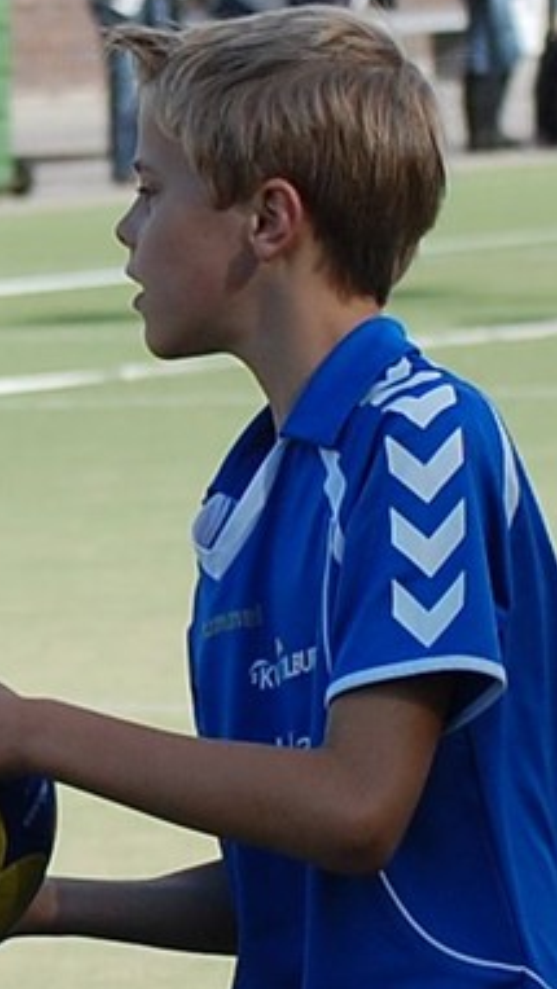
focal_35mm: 231
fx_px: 6073
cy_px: 383
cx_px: -62
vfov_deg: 9.3
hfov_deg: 5.2
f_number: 4
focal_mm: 55
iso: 250
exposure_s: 1/1000
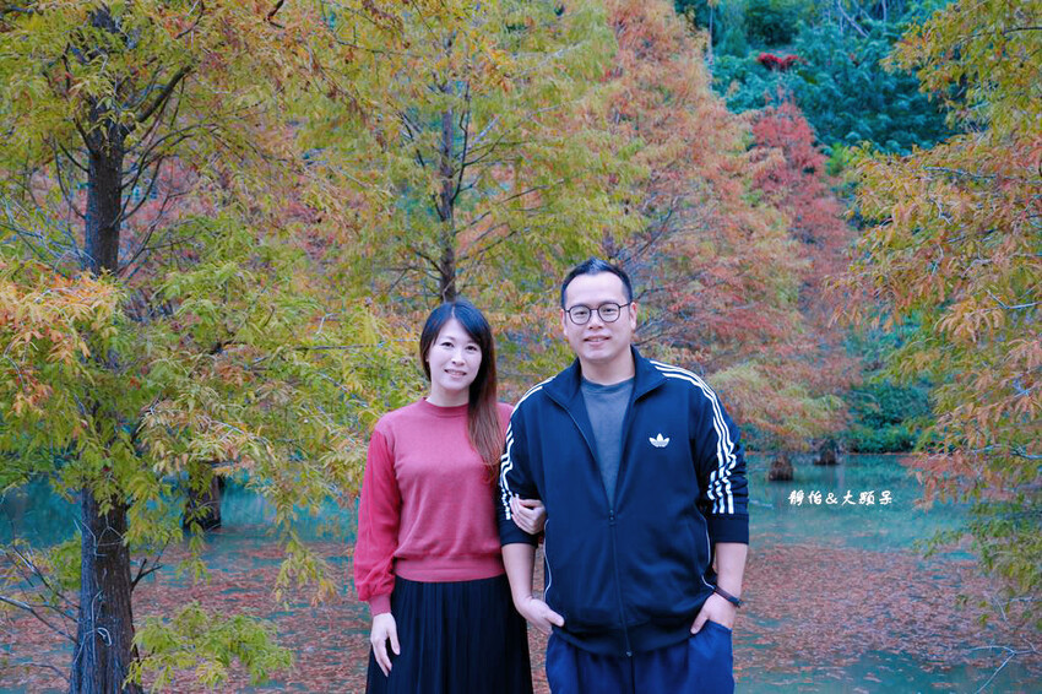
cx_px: 521
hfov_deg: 51.9
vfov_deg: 35.9
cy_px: 347
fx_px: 1070
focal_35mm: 37
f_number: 4.5
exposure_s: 1/60
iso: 160
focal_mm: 37
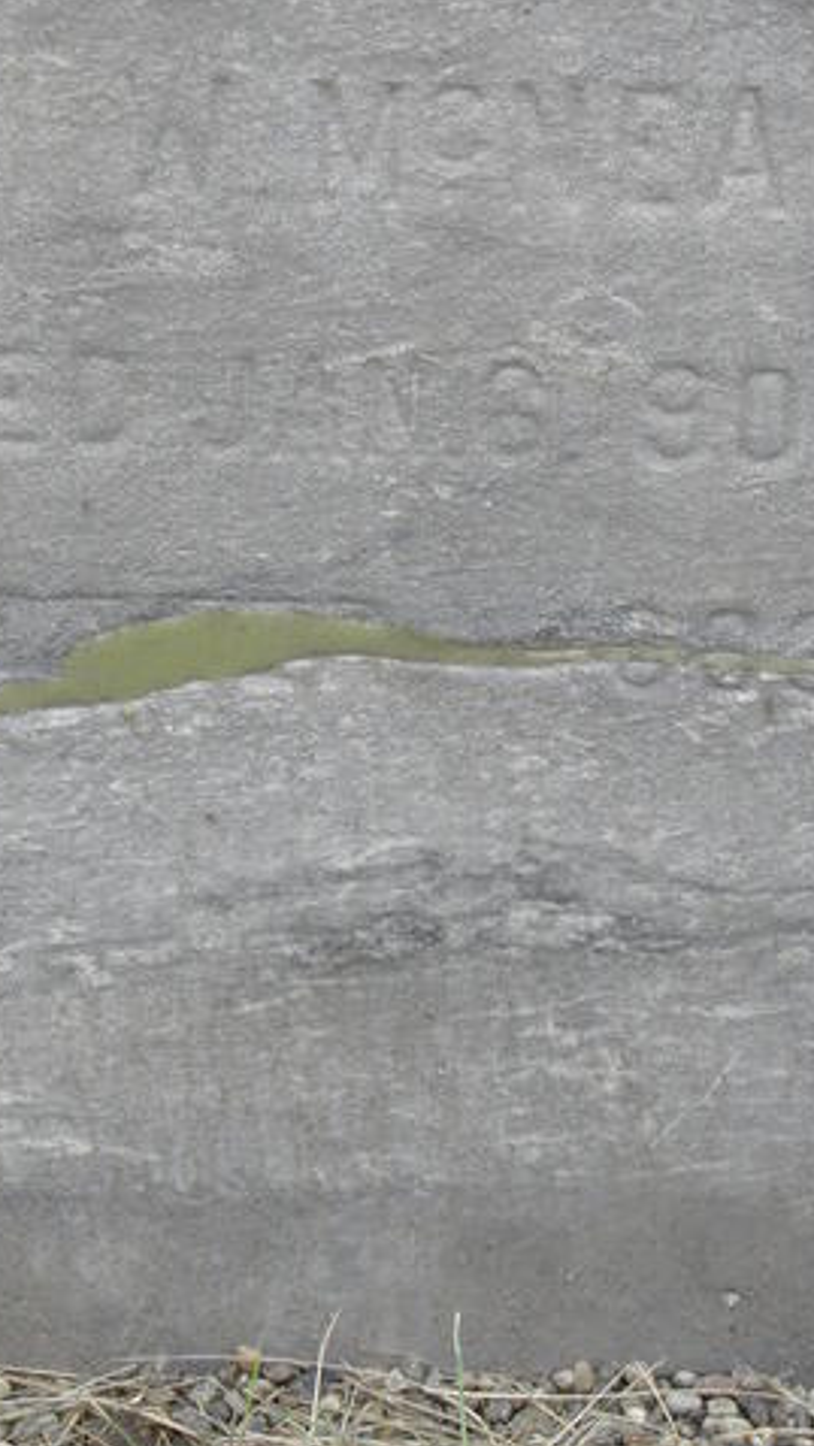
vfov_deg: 8.6
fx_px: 9628
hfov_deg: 4.8
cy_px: 514
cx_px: 318
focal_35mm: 251
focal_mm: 30.67
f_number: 4.5
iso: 125
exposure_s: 1/200
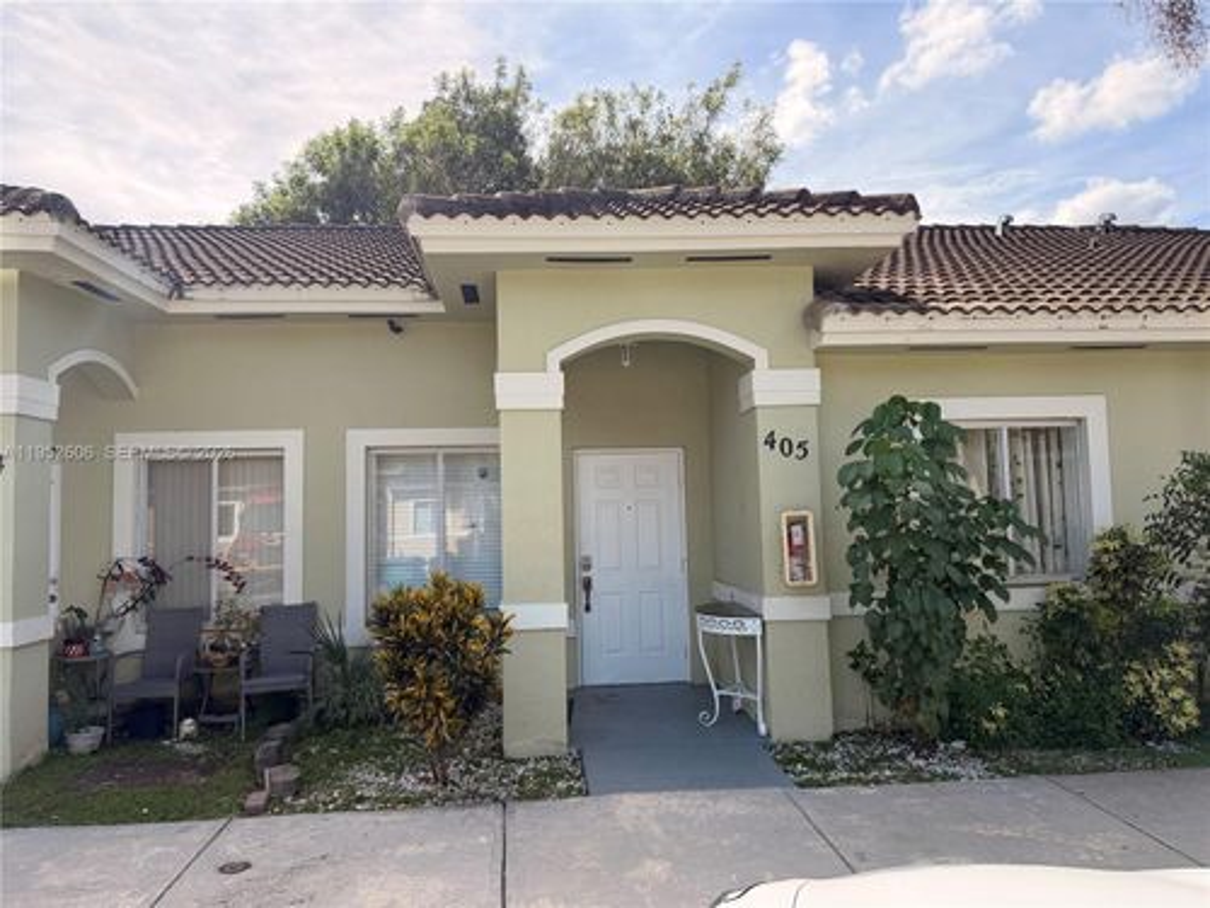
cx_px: 605
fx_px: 839
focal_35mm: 24
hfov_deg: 71.6
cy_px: 454
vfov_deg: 56.8
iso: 100
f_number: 1.78
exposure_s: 1/3584
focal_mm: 6.76
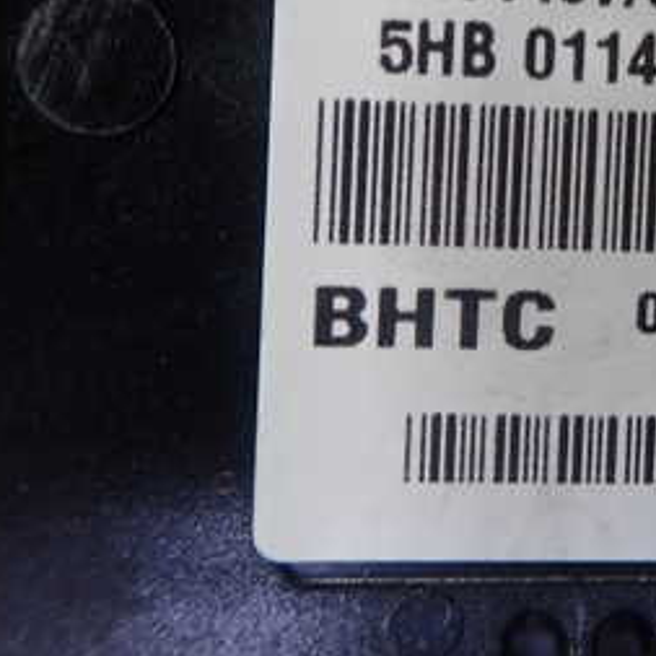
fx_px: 1351
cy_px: 83
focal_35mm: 63
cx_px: 703
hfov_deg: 25.5
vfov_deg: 26.5
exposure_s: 1/125
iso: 250
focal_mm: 5.5
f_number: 2.3
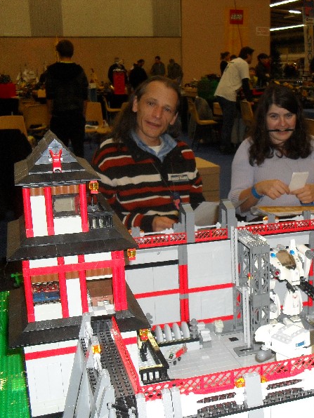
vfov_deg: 40.4
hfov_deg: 29.8
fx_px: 568
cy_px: 209
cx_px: 270
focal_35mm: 47
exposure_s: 1/45
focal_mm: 6.3
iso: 200
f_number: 3.2
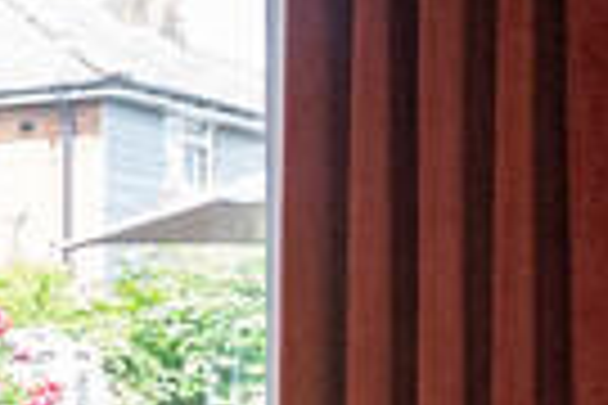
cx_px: -1356
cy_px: 518
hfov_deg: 10.3
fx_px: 2043
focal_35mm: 121
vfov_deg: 11.1
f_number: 7.1
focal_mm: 16
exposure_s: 1/160
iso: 1250
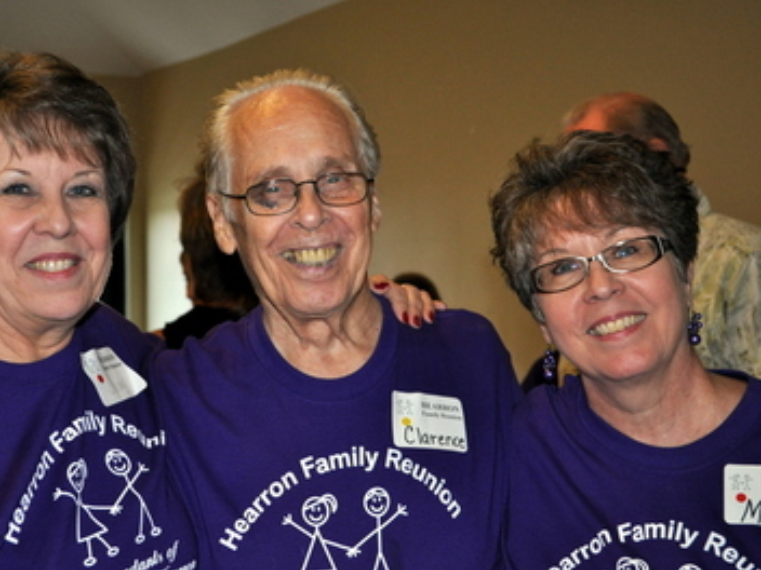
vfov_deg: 24.8
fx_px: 1297
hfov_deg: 32.7
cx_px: 335
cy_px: 285
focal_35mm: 59
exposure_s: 1/60
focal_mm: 36
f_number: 5
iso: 800
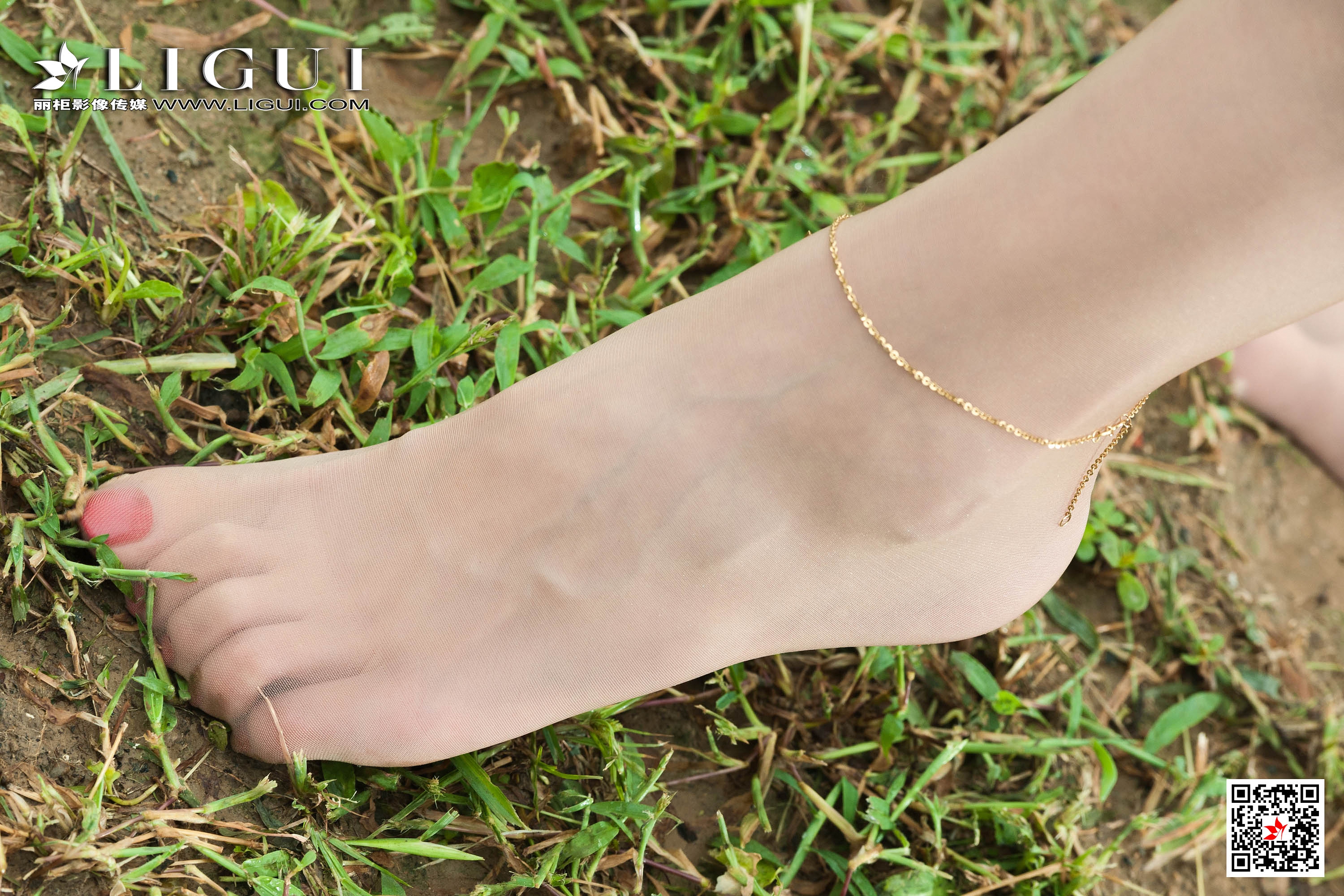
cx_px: 672
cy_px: 448
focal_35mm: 160
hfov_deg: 12.8
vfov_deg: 8.6
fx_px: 5973
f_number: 9
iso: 500
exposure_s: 1/100
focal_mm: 160
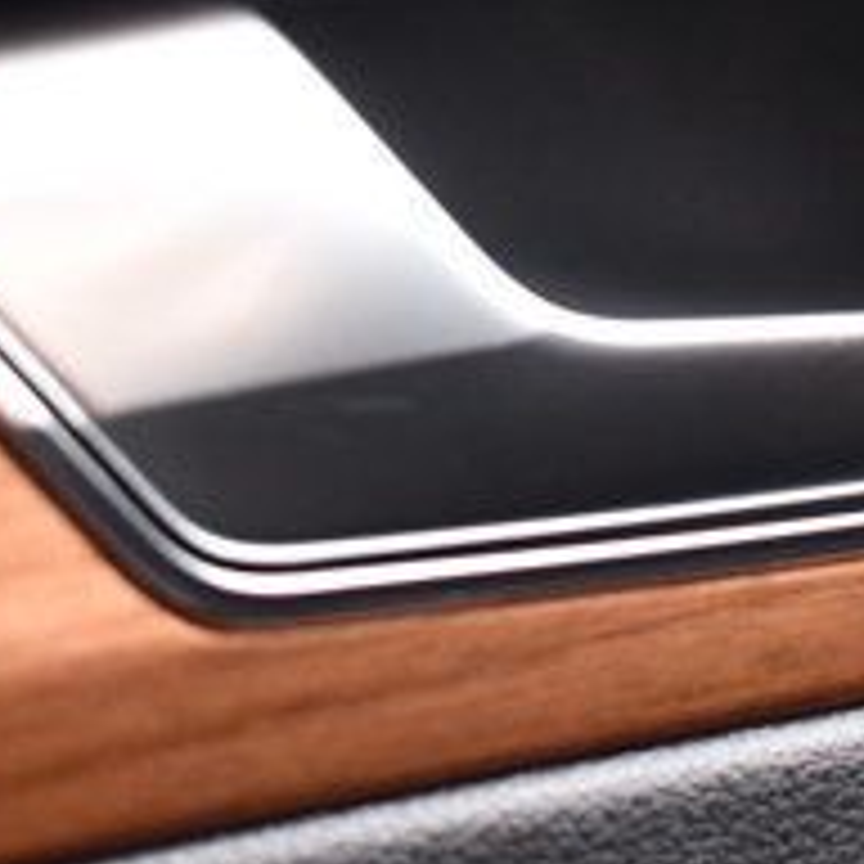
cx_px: 873
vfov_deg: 16.4
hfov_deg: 16.2
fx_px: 2965
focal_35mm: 105
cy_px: 83
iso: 1400
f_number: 4
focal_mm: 25
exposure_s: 1/125
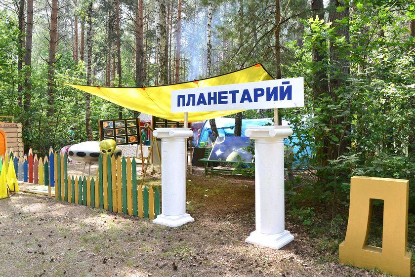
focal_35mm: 29
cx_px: 208
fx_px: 334
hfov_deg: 63.6
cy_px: 138
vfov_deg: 45.0
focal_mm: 29
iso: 500
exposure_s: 1/200
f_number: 9
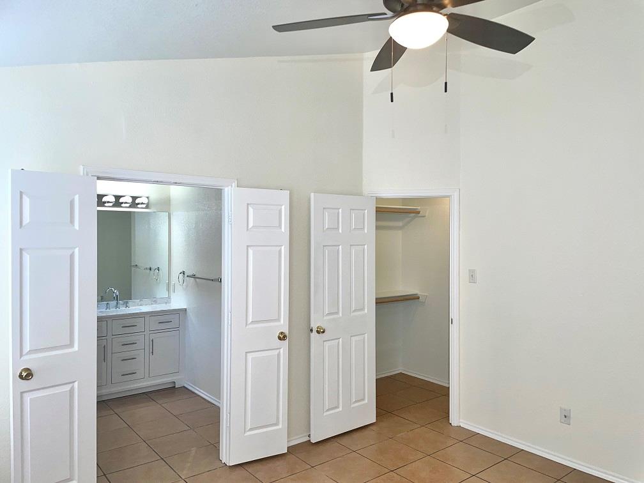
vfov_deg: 53.1
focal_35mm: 26
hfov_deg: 67.3
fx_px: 484
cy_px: 242
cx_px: 322
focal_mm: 4.2
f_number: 1.6
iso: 32
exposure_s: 1/129
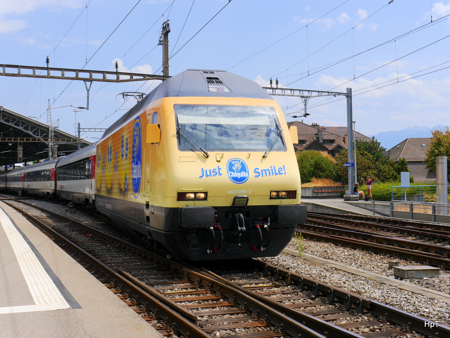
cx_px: 225
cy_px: 169
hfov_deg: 38.2
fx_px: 650
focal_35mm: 50
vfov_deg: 29.1
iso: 160
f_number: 10
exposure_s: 1/400
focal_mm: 25
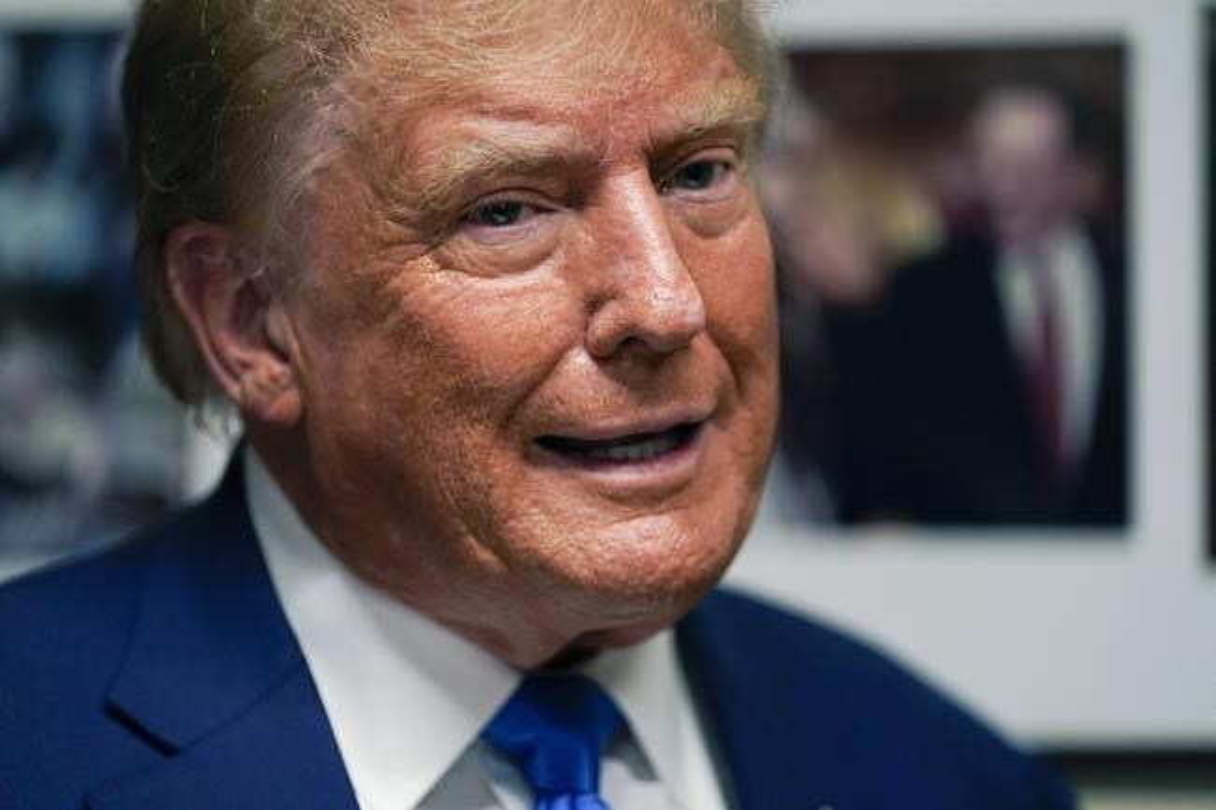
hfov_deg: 12.8
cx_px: 608
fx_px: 5437
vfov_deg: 8.5
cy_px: 405
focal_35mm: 161
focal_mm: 161
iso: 2500
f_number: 2.8
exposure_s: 1/500
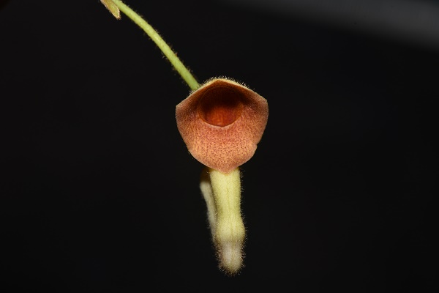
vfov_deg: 13.0
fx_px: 1280
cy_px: 146
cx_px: 220
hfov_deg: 19.5
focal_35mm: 105
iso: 100
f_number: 13
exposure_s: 1/60
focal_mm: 105
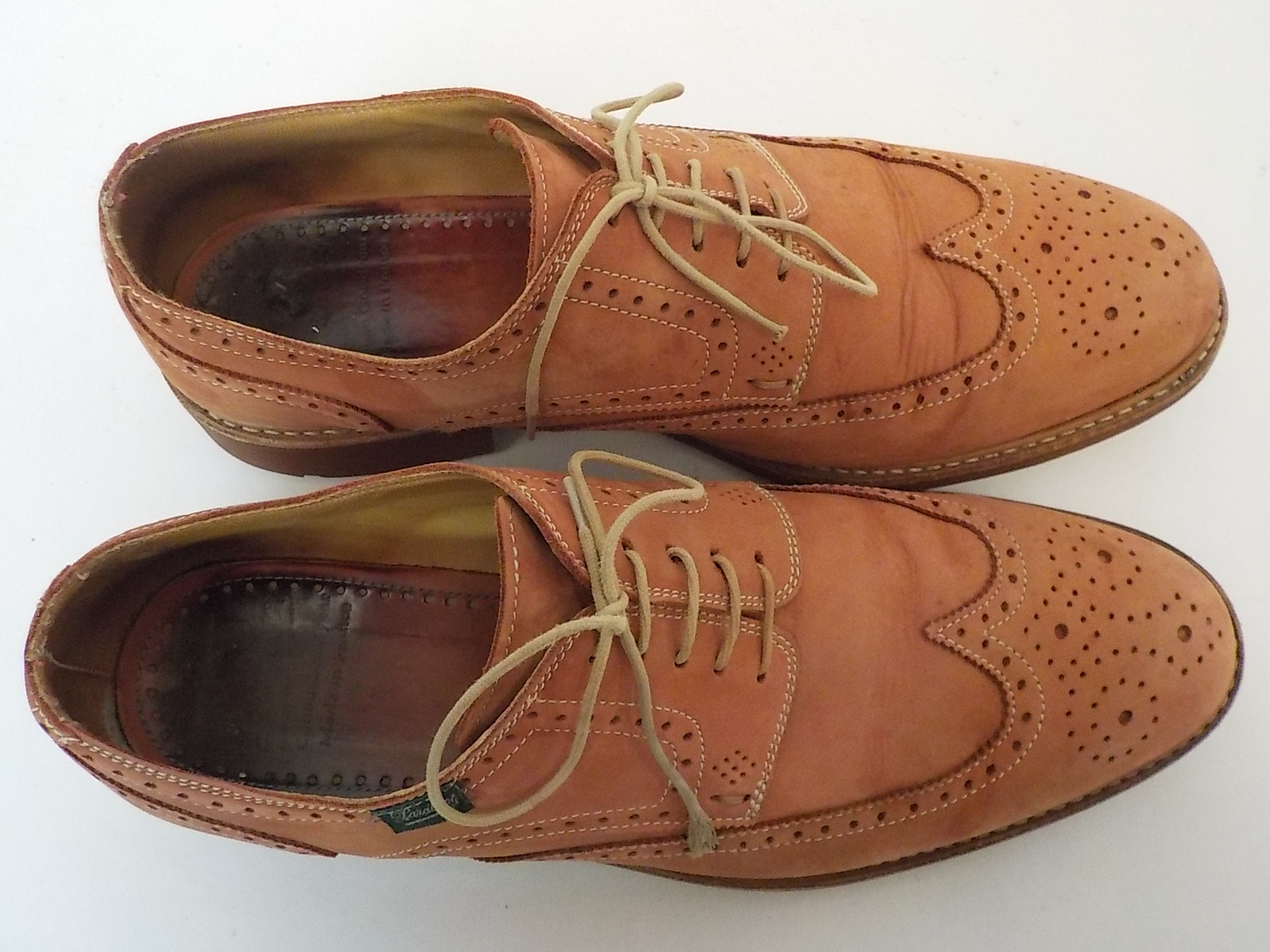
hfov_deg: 60.0
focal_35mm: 30
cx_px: 635
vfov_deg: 46.8
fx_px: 1101
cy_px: 476
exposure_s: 1/60
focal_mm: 4.1
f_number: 3.3
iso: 800
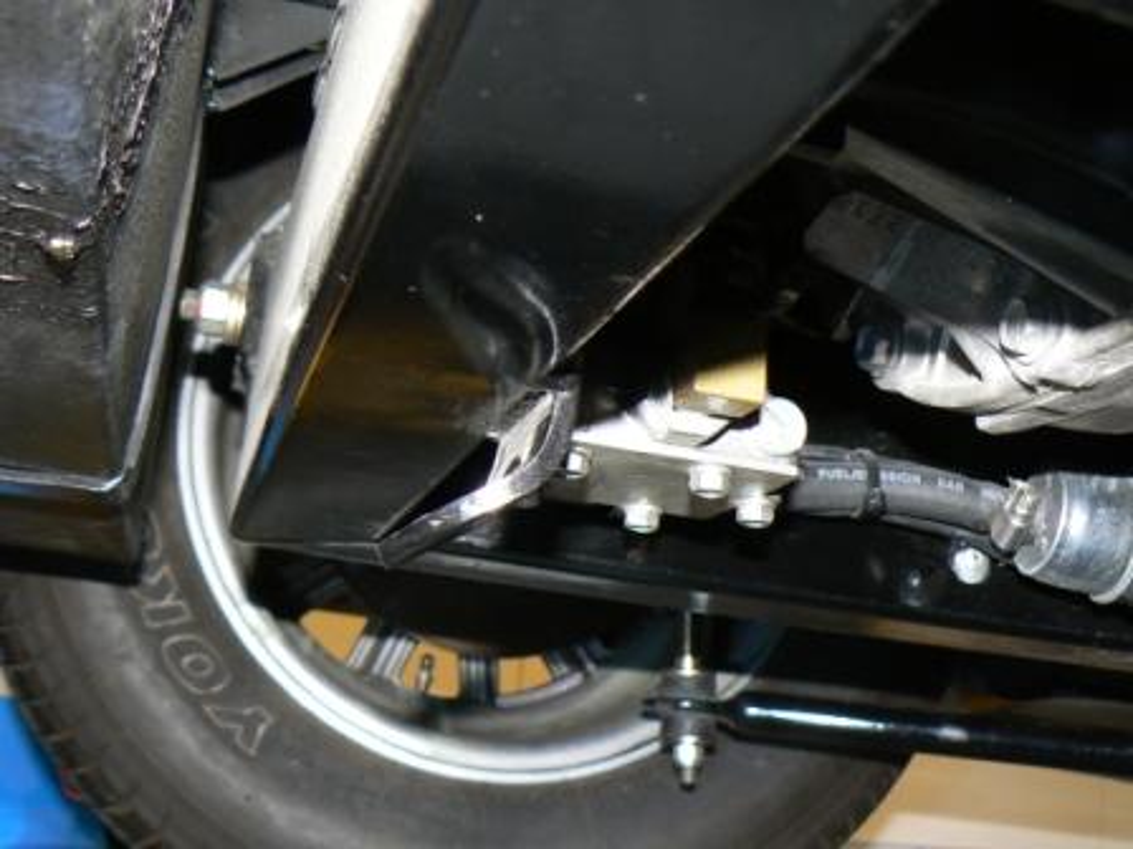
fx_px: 1473
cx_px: 566
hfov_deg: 42.1
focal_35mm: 45
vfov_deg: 32.2
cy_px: 424
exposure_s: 1/30
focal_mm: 6.2
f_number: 2.8
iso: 100
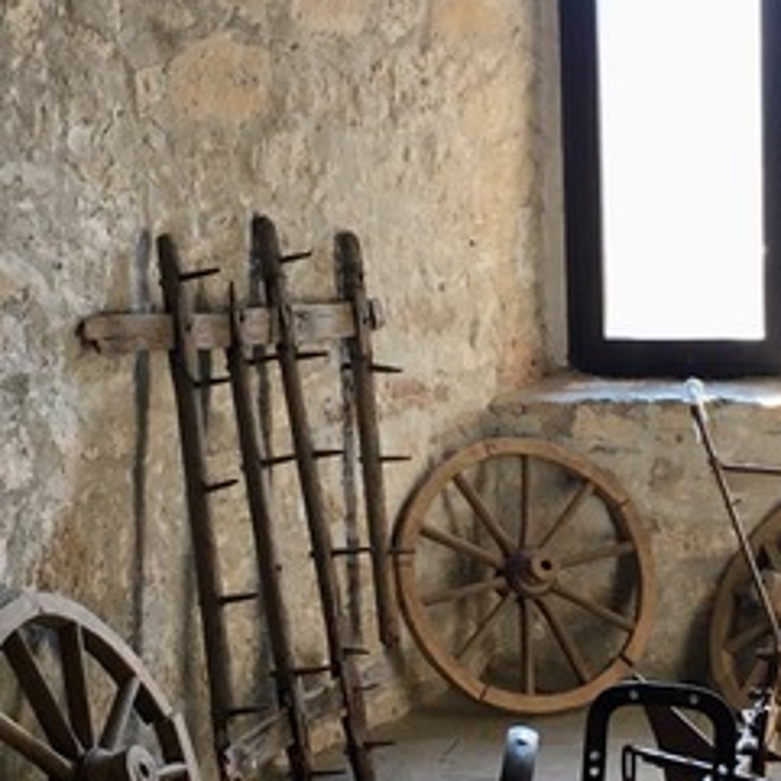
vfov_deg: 25.4
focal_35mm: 68
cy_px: 395
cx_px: 415
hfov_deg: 25.4
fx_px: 1736
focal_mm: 4.15
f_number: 2.2
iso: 64
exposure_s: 1/33
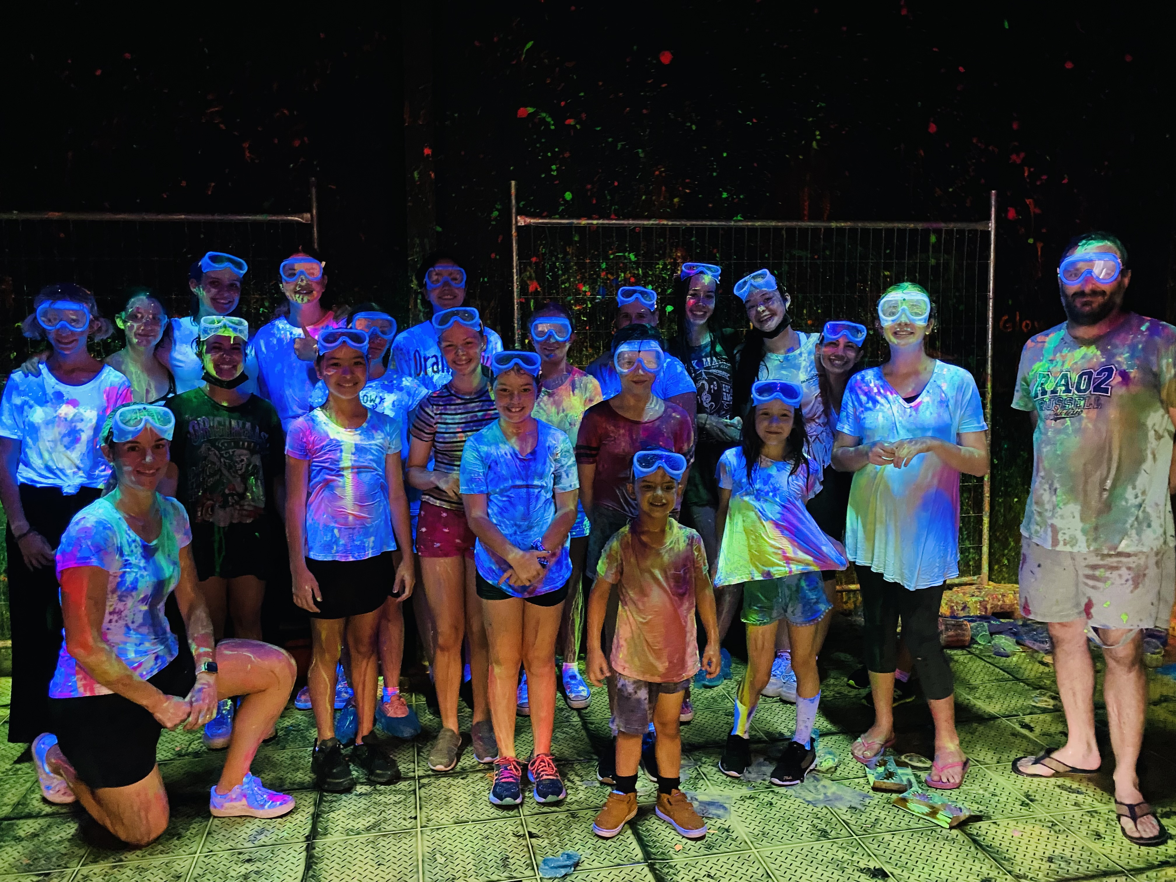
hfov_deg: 67.3
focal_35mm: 26
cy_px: 441
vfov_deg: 53.1
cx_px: 588
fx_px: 883
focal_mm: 4.25
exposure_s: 1/25
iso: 800
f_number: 1.8
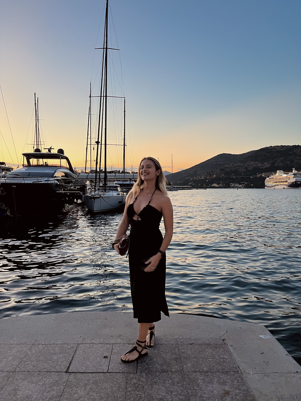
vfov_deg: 67.3
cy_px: 200
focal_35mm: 26
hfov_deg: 53.1
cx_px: 150
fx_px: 301
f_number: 1.6
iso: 160
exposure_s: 1/60
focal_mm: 5.1
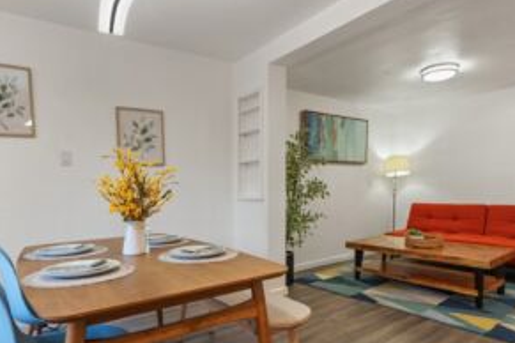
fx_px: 315
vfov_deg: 57.1
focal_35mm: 22
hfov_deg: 78.6
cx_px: 265
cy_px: 187
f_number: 11
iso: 100
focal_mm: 16
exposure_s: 1.6
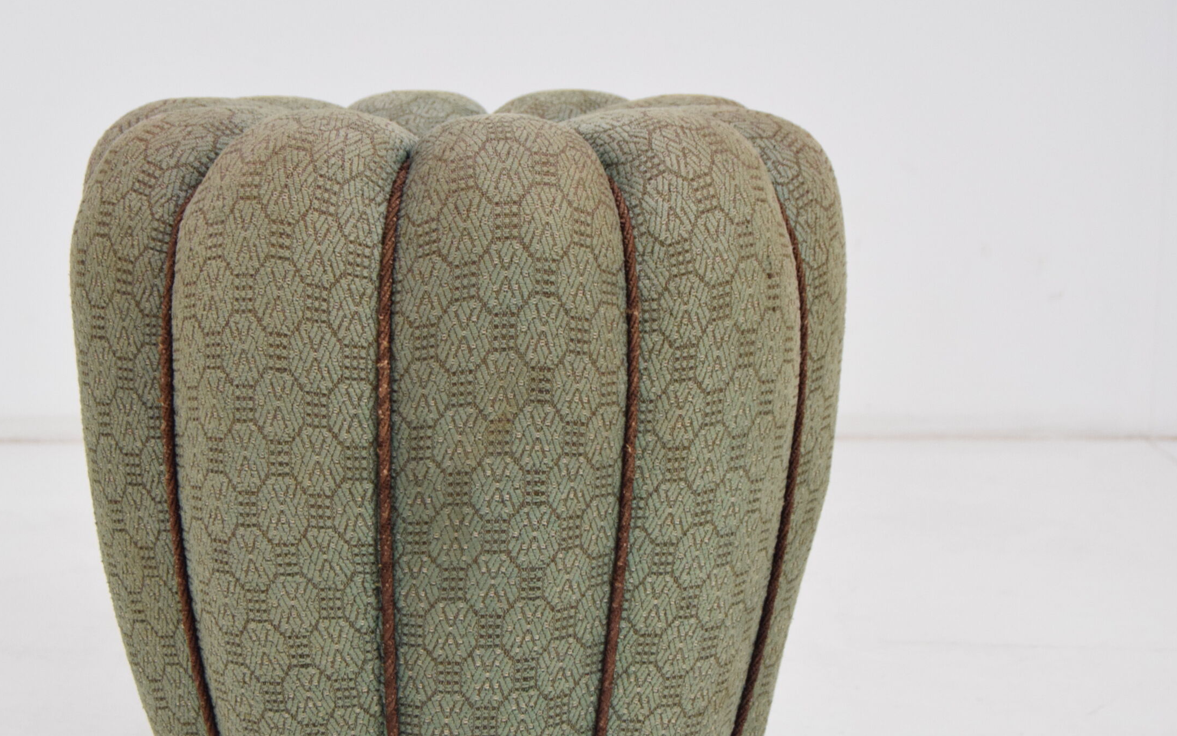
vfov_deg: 16.3
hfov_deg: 25.7
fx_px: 2566
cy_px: 525
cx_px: 431
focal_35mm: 80
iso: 1600
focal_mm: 38
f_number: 5.6
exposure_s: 1/125
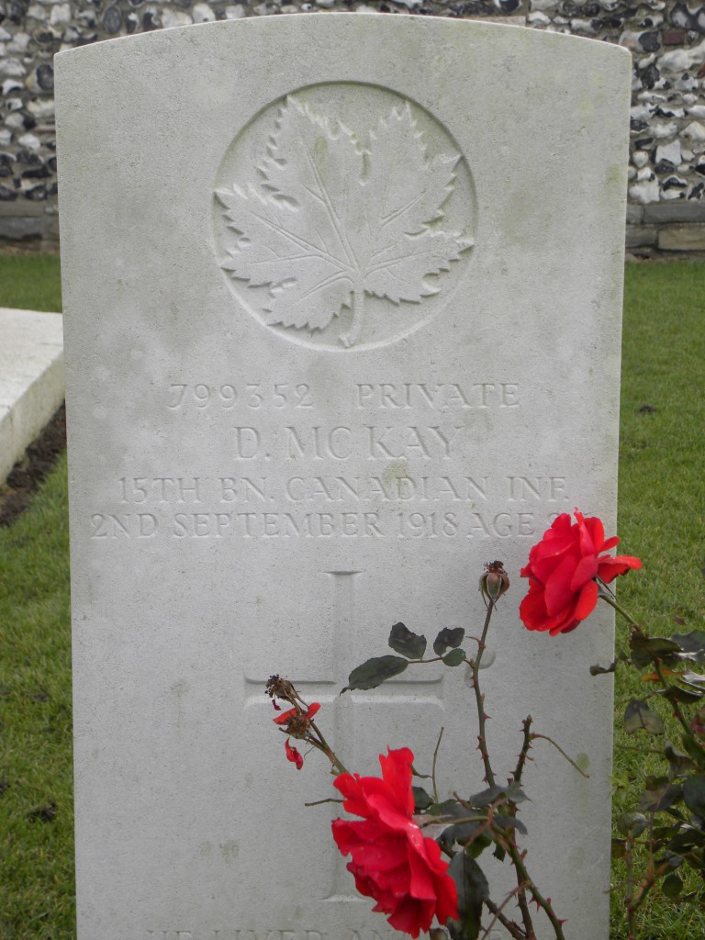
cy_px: 470
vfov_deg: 26.0
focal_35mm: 75
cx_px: 352
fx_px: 2037
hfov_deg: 19.6
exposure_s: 1/106
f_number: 4
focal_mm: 13.4
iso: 64
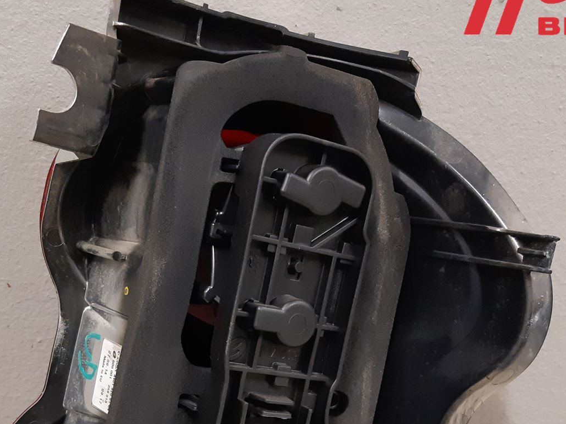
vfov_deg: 27.2
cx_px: 237
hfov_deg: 36.7
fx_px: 850
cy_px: 365
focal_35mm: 52
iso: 250
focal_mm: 3.93
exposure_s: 1/50
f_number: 1.7
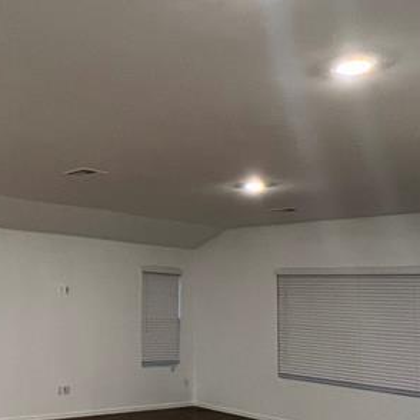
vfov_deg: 41.8
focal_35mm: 40
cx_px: -37
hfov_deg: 35.9
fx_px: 549
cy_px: 240
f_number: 1.8
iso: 250
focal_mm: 1.57
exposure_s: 1/60
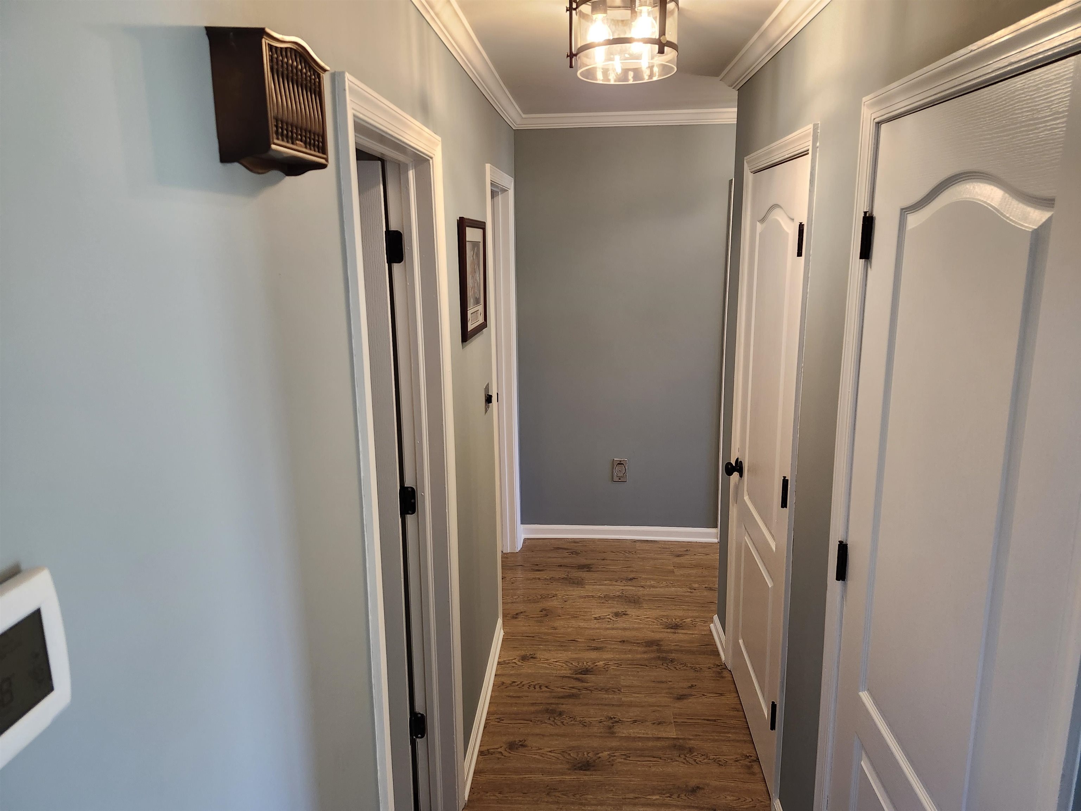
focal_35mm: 23
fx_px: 718
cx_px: 540
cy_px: 406
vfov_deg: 58.9
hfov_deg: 73.9
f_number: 1.8
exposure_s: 1/120
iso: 500
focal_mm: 5.54
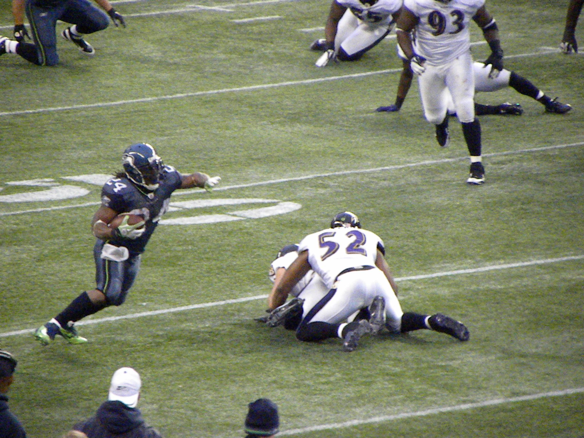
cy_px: 219
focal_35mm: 549
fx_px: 9262
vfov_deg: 2.7
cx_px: 292
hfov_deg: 3.6
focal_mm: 97.8
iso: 2583
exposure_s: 1/475
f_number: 5
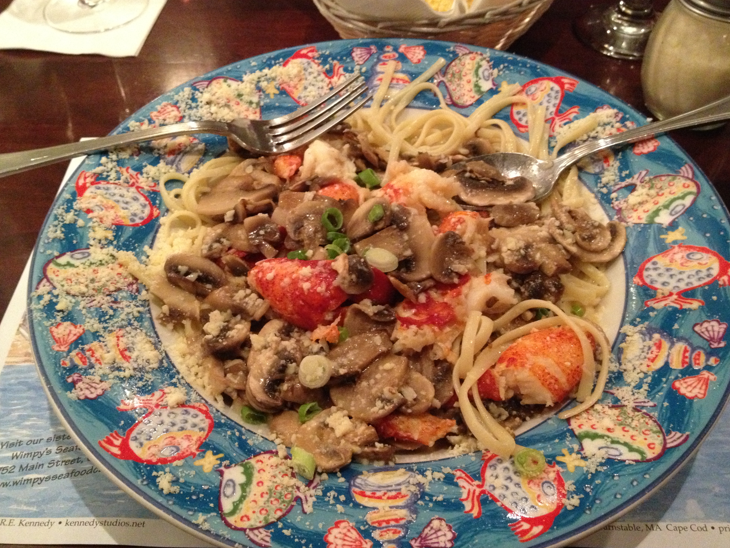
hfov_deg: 51.3
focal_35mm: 36
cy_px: 278
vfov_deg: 39.7
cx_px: 374
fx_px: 759
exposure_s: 1/15
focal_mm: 4.28
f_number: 2.4
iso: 640
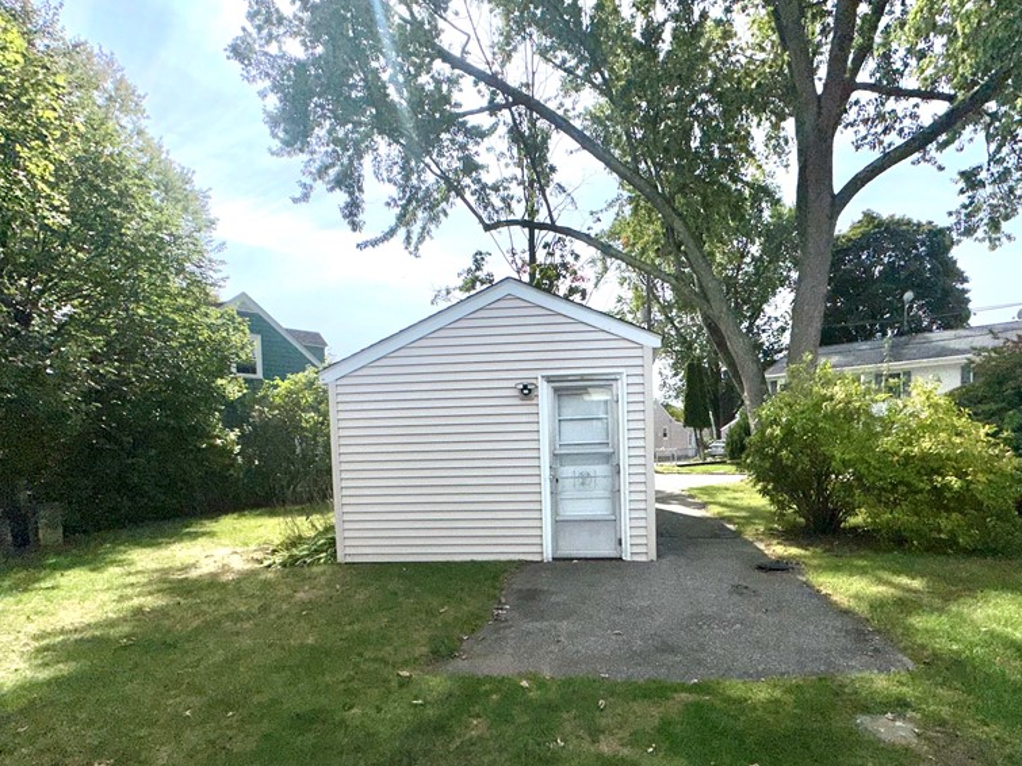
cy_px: 468
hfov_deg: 84.4
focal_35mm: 19
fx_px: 561
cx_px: 562
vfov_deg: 67.8
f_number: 2.2
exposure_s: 1/7813
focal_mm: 2.22
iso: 32
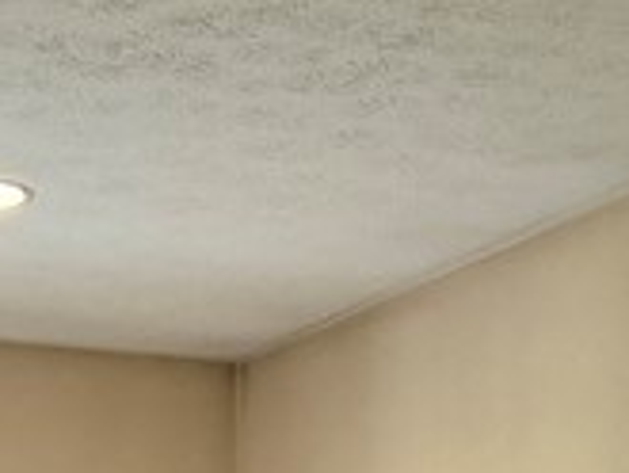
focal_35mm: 149
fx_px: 2709
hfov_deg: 13.1
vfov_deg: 8.8
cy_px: 1247
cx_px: -8
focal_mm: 6.76
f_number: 1.78
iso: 200
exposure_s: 1/120
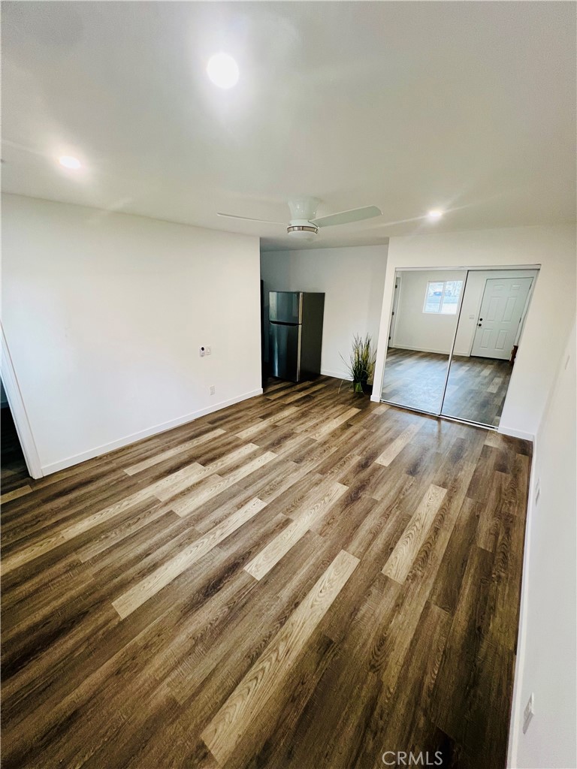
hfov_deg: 89.9
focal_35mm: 13
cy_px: 384
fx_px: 289
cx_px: 288
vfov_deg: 106.2
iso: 200
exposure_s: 1/60
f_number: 1.8
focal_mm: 1.57
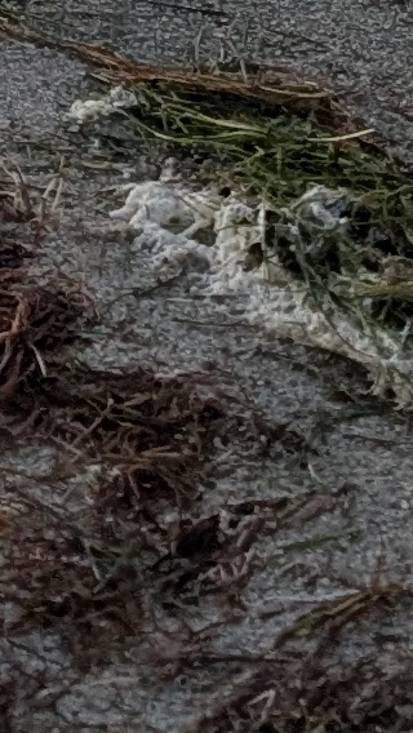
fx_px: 3656
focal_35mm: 188
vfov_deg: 10.9
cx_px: -530
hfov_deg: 6.2
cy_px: -492
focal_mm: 6.9
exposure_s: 1/195
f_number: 1.68
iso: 88
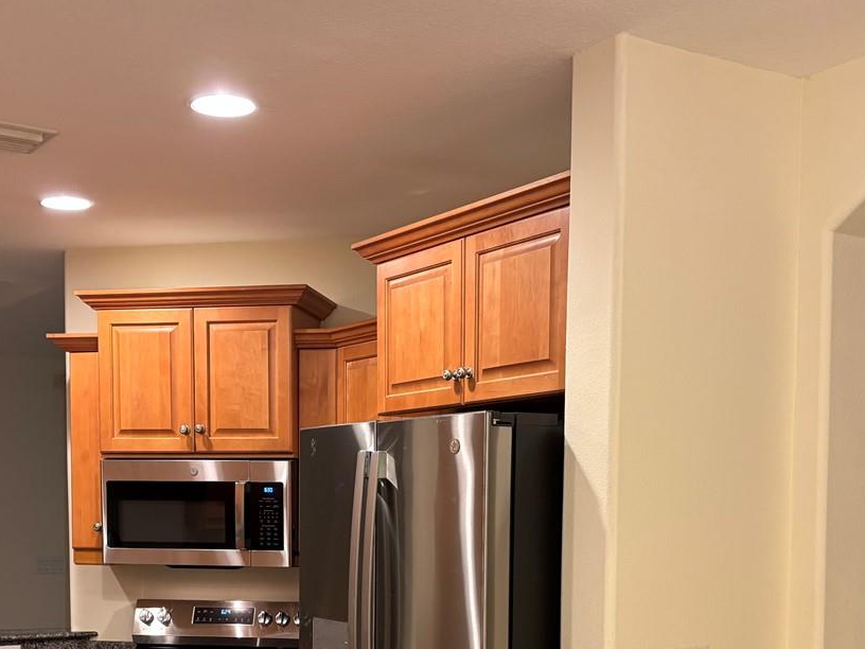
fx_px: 1274
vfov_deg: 27.6
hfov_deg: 37.5
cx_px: 403
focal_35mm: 51
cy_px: 581
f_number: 1.6
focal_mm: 5.96
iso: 160
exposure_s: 1/60
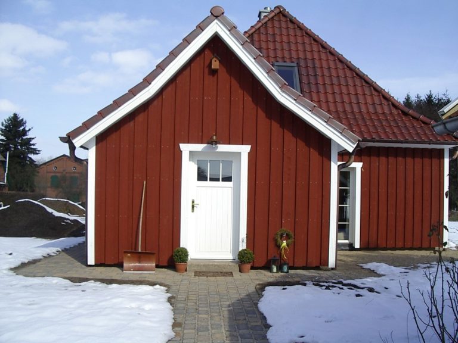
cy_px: 172
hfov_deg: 49.0
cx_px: 229
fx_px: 503
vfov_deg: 37.7
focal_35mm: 38
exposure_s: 1/400
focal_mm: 5.8
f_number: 4.8
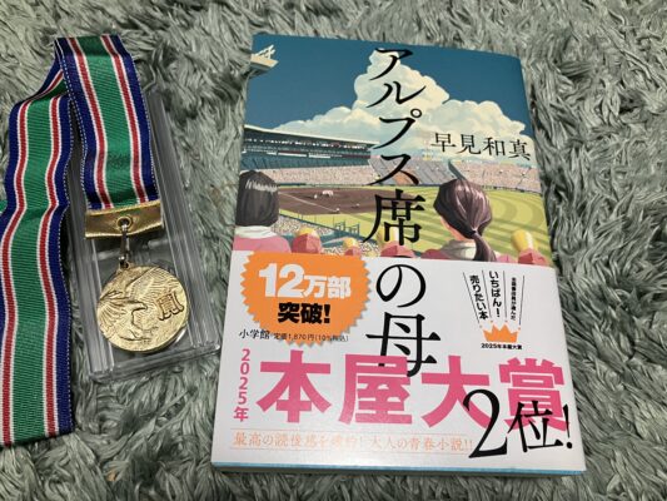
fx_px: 540
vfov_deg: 49.8
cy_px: 250
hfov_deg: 63.4
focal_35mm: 28
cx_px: 334
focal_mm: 3.99
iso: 160
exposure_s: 1/59
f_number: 1.8
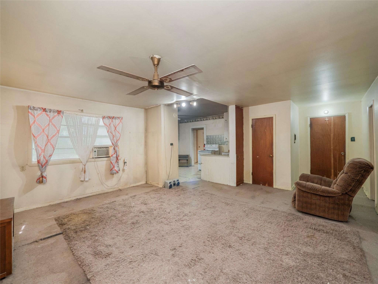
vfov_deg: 85.7
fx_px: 153
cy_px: 142
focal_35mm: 14
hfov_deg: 102.1
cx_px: 189
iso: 500
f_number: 4.5
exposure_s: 1/250
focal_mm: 7
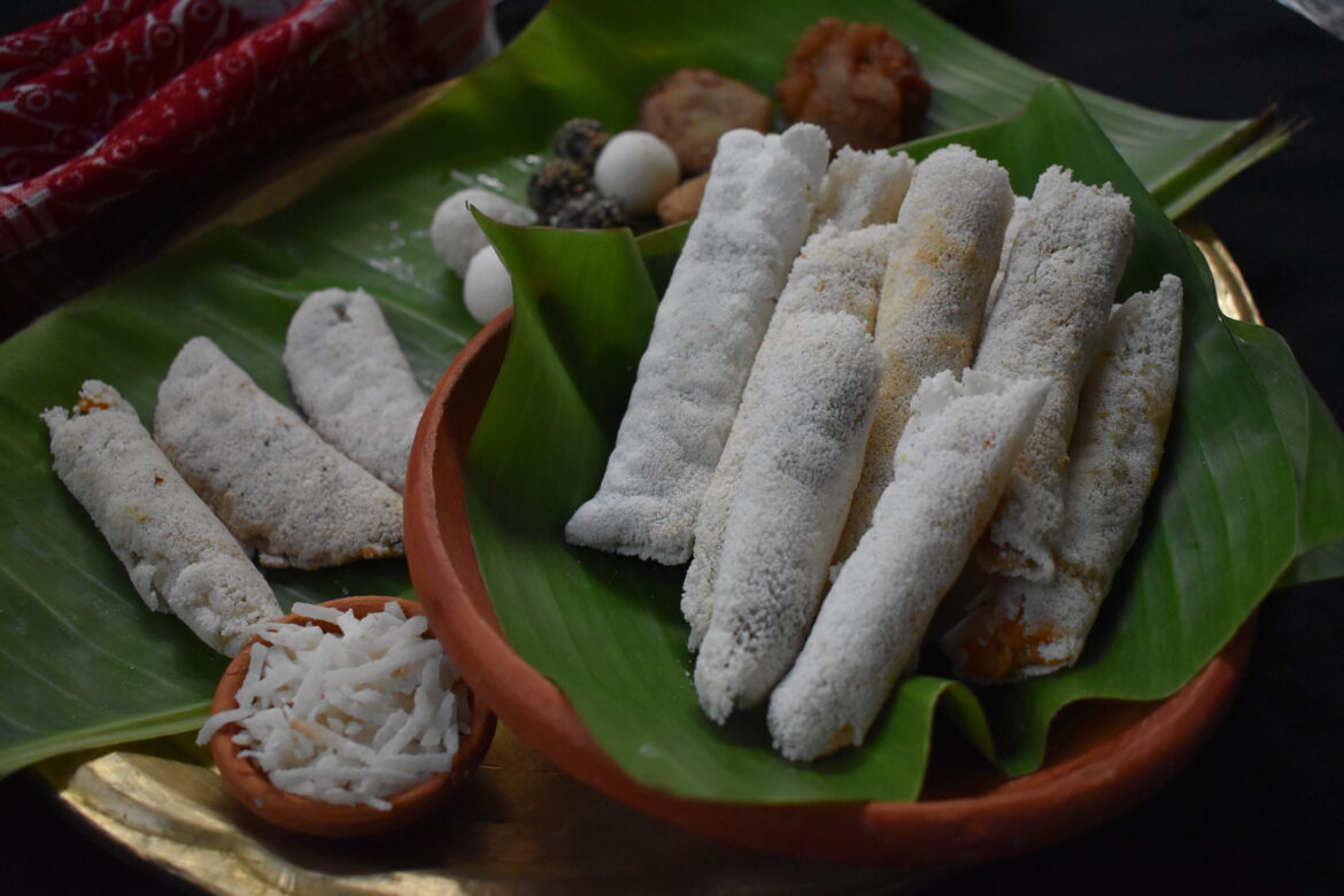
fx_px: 1344
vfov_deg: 36.9
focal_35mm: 36
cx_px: 672
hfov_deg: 53.1
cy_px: 448
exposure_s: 1/400
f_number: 3.8
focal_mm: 24
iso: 3200
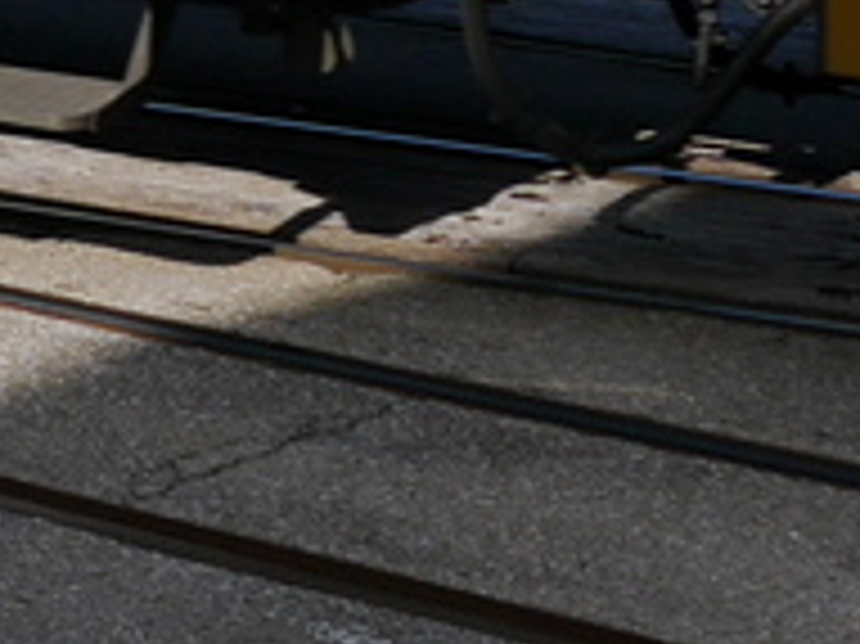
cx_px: -1270
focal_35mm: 176
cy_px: -896
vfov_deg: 7.8
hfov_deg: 9.8
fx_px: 4370
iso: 160
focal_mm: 14
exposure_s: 1/400
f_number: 7.1
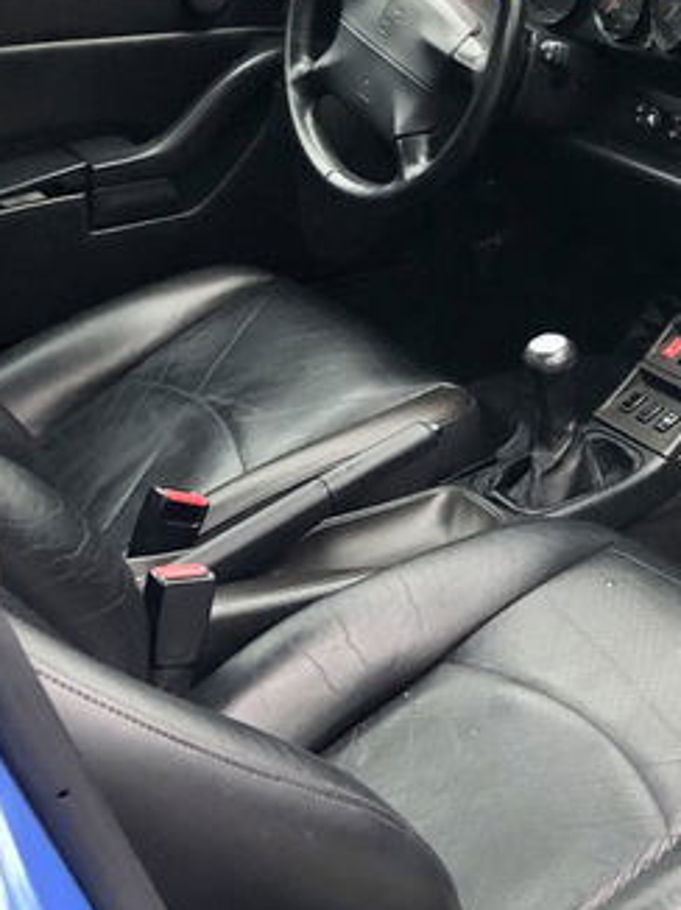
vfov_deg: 29.3
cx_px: 614
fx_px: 1733
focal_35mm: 66
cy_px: 341
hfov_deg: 21.7
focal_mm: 4
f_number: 1.8
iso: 100
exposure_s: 1/17
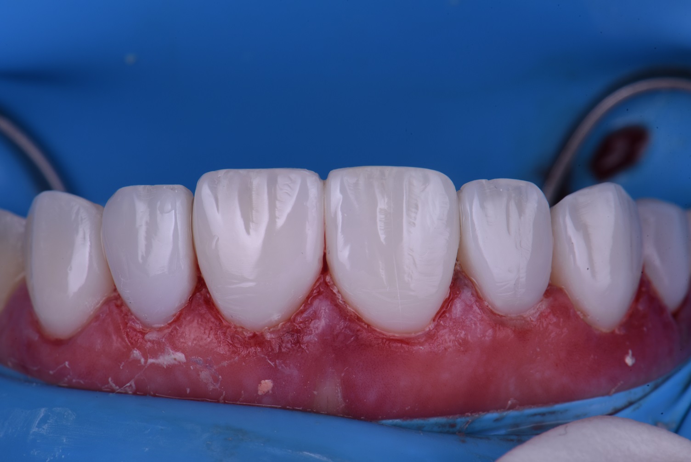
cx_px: 346
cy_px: 231
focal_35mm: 105
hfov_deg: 19.4
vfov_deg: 13.1
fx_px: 2016
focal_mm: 105
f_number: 32
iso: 200
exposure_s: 1/200
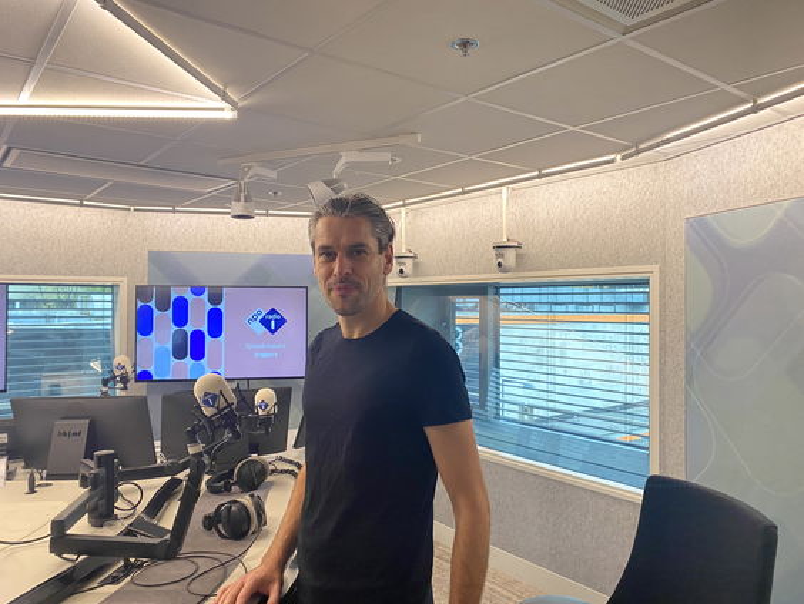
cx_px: 402
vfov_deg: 53.1
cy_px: 302
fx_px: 604
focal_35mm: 26
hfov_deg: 67.3
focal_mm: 4.25
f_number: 1.8
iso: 125
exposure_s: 1/63
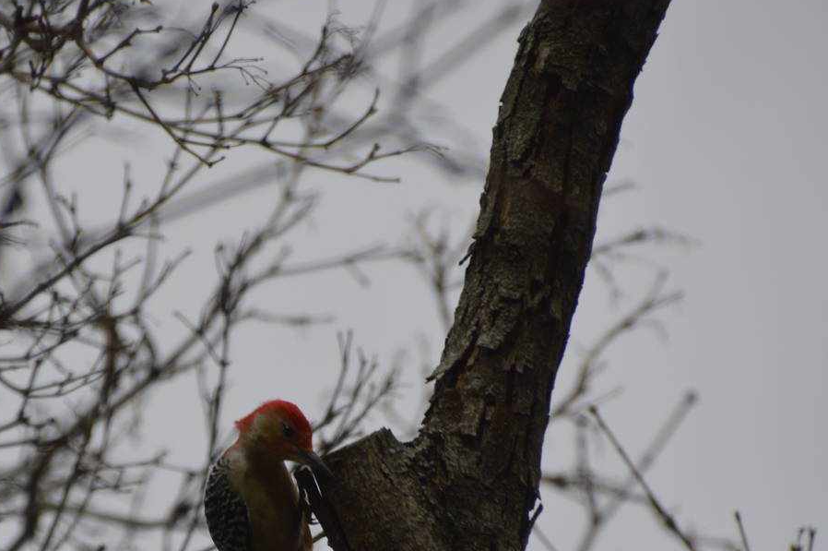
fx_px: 18429
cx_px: 327
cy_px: 422
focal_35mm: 802
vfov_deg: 1.7
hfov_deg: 2.6
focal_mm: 300
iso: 400
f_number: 6.3
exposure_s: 1/1250
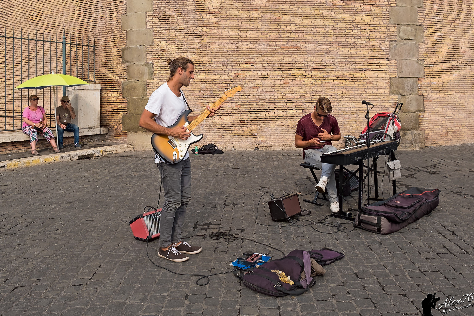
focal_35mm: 21
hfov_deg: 81.2
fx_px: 276
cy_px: 158
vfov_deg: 59.5
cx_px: 237
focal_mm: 14
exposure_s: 1/640
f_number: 5.6
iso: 200
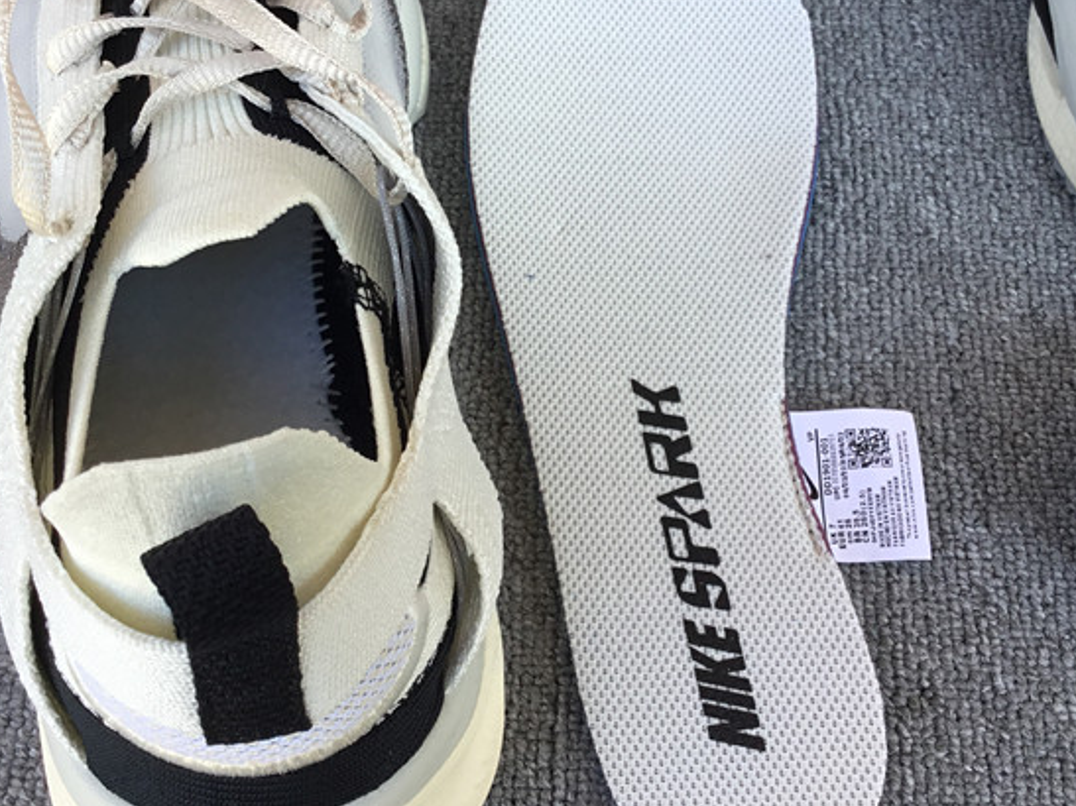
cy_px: 308
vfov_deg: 28.5
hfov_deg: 37.5
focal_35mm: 51
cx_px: 511
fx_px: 1585
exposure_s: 1/106
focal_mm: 3.3
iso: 25
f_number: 2.4
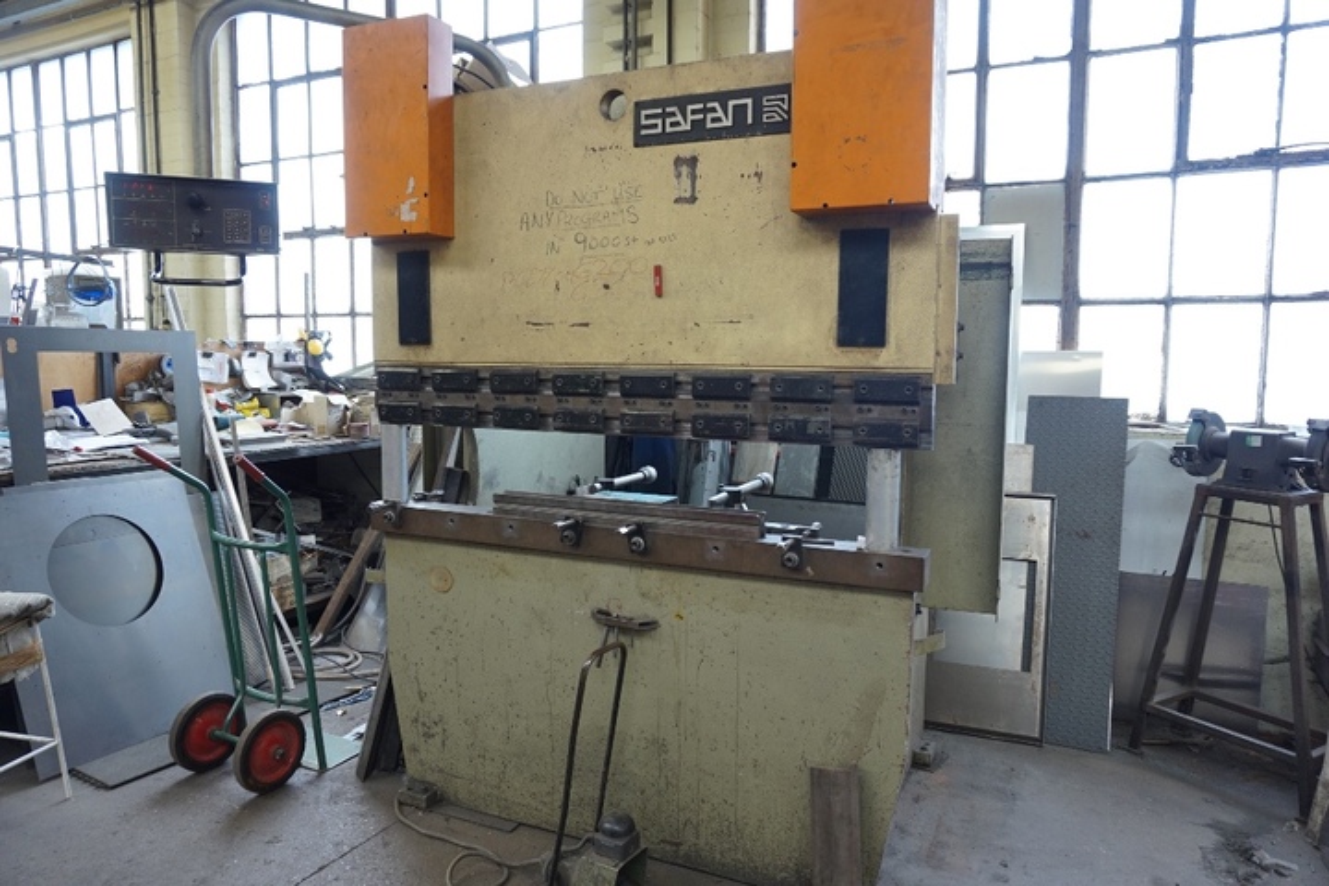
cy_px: 443
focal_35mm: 24
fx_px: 886
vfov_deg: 53.1
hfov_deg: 73.7
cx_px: 664
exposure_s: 1/60
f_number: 4
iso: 320
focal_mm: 16
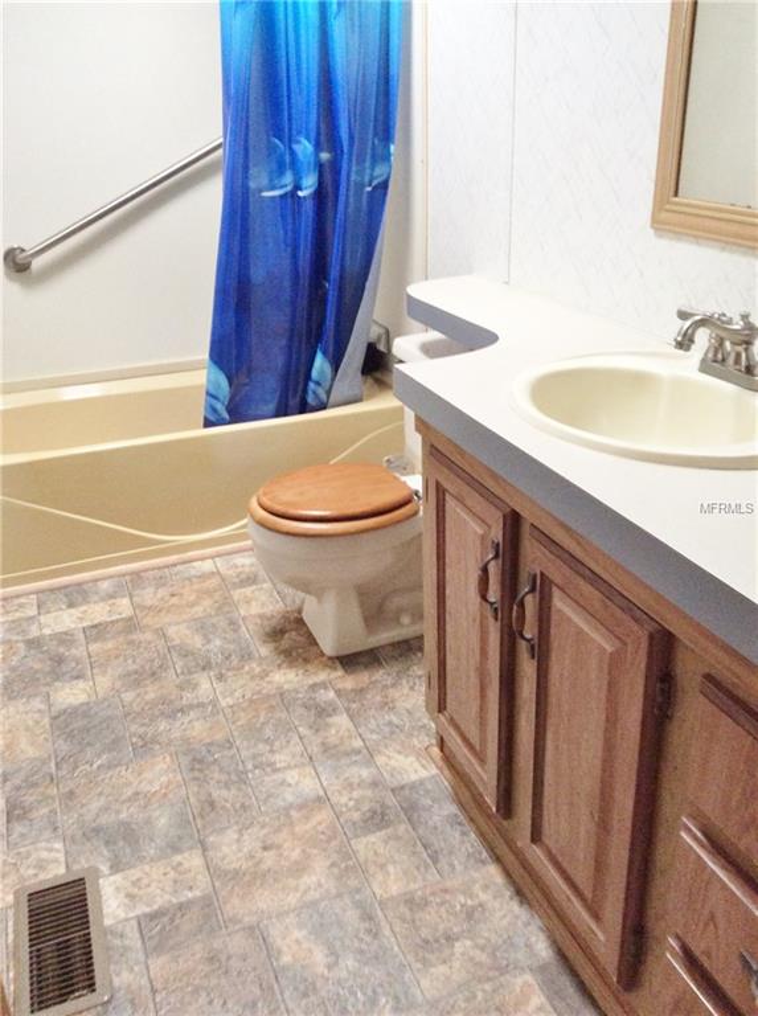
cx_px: 379
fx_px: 937
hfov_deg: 44.0
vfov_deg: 56.9
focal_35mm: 32
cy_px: 508
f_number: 2.4
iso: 160
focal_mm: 3.3
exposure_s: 1/24
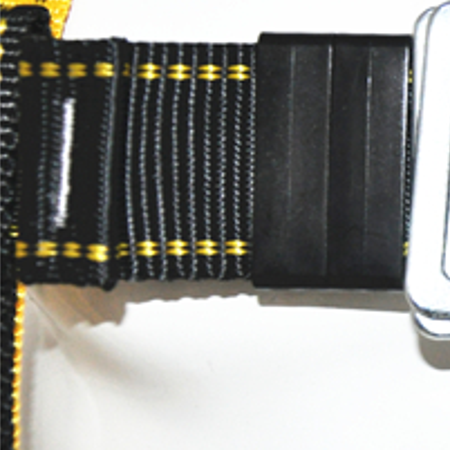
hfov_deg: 12.0
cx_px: 837
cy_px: 121
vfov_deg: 13.1
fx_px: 1956
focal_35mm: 133
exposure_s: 1/60
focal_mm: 28
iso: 800
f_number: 4
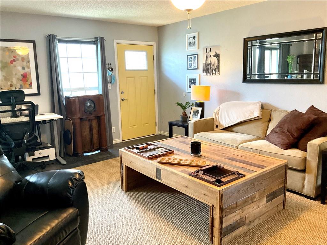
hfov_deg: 61.7
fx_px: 274
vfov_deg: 48.2
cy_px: 122
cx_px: 164
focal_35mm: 29
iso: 160
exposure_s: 1/60
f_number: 1.8
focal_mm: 3
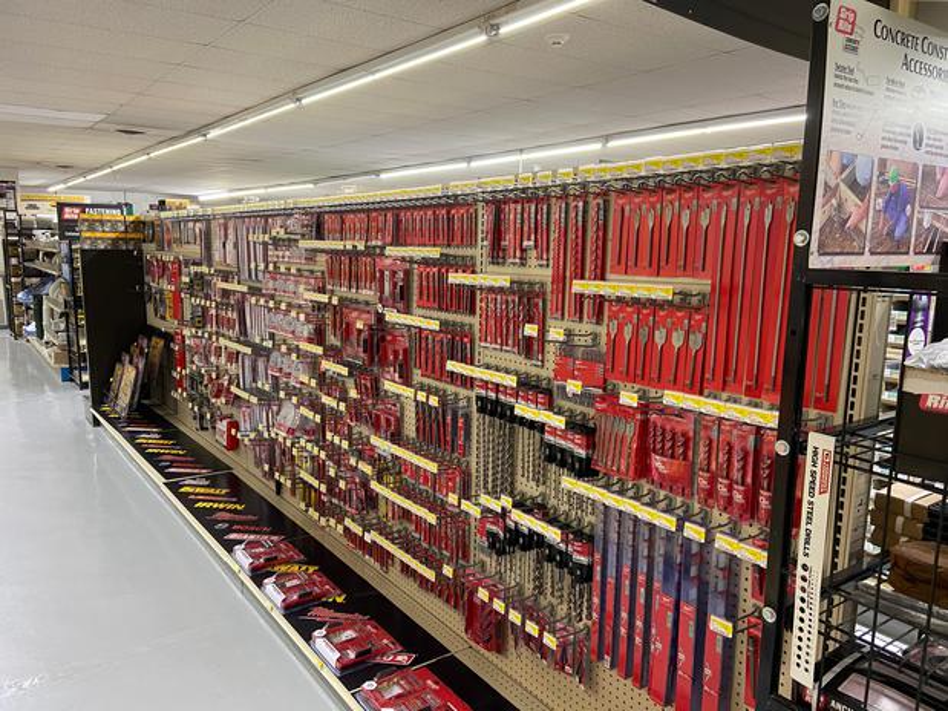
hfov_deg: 67.3
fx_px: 712
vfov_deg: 53.0
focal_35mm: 26
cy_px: 356
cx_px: 474
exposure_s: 1/60
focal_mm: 4.25
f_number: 1.8
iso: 200
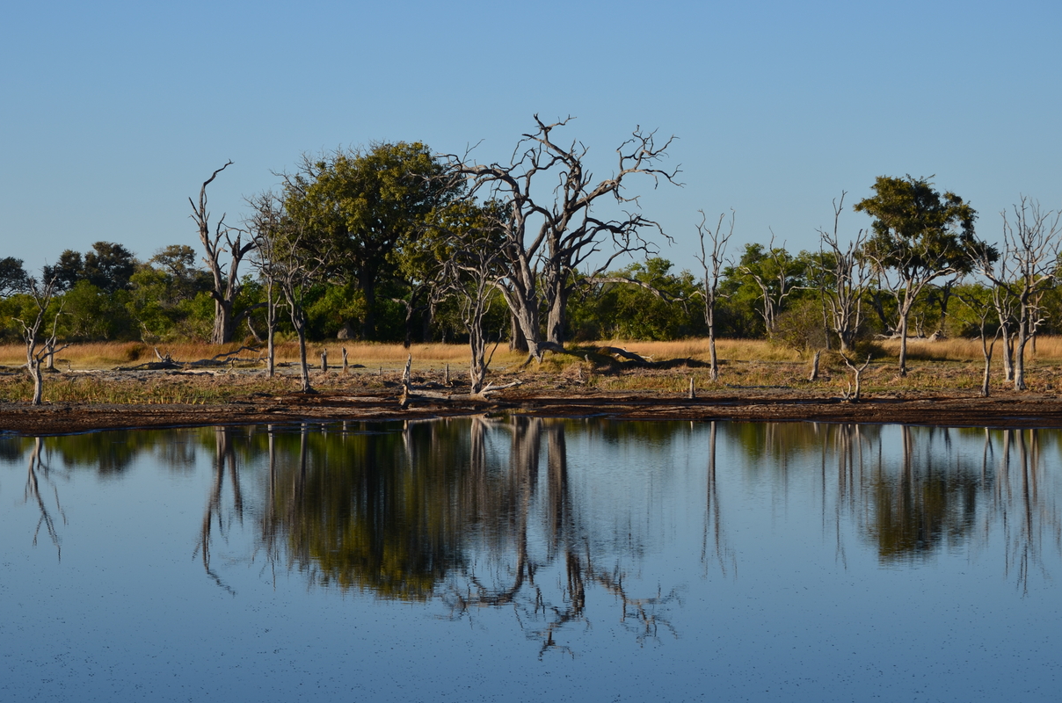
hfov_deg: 16.6
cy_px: 361
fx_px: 3650
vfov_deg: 11.0
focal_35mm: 124
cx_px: 507
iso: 100
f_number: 8
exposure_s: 1/250
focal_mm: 78
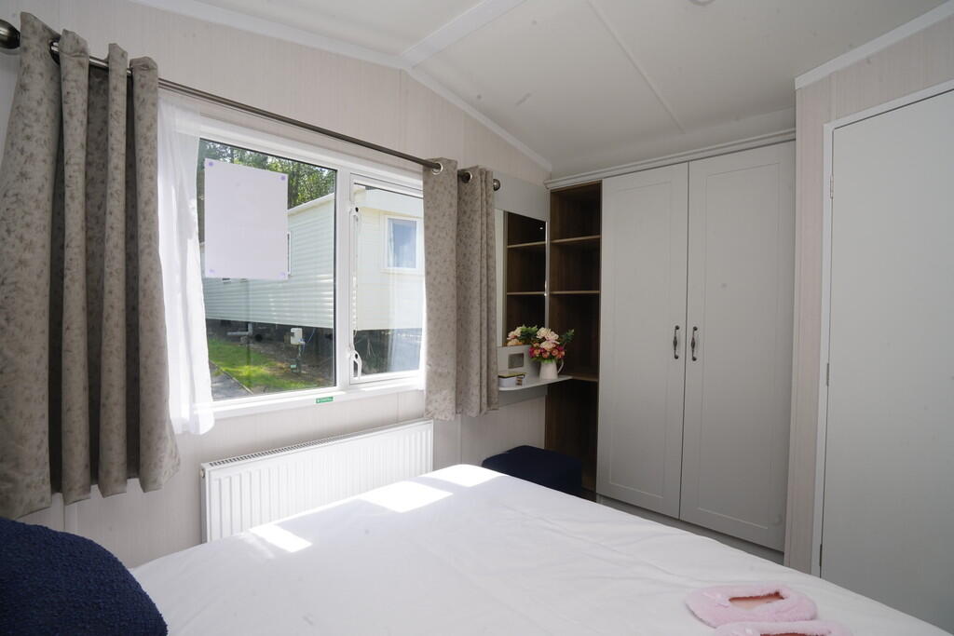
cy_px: 318
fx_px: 424
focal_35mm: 16
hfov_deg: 96.7
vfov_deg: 73.8
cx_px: 477
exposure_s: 1/60
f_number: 16
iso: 400
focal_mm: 16
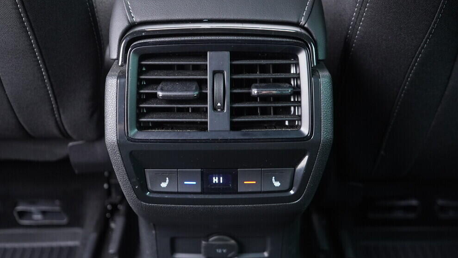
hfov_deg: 51.6
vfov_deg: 30.4
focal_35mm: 39
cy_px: 127
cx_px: 222
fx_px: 474
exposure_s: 1/40
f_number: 2.8
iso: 1600
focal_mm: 24
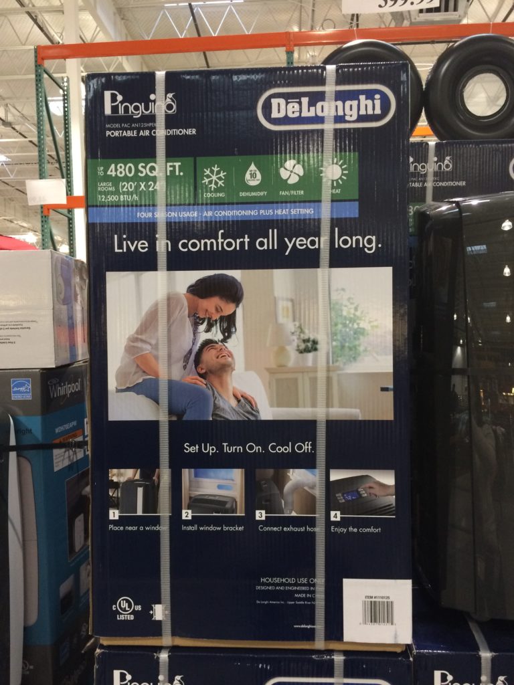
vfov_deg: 61.7
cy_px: 342
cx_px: 257
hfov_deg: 48.2
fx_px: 574
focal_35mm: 29
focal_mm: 4.15
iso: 200
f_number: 2.2
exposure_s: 1/30
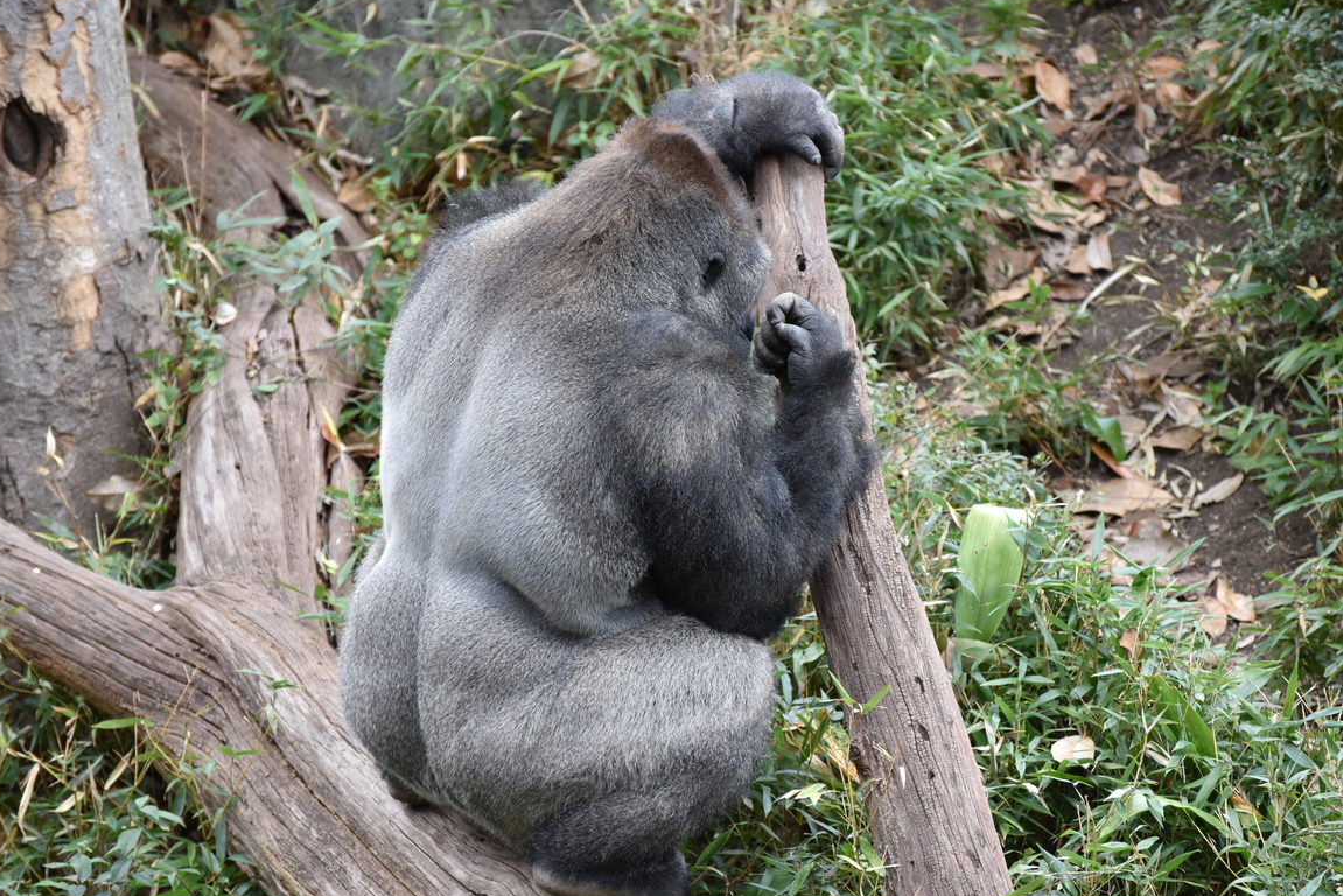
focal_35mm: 189
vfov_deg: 7.3
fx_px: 7052
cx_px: 709
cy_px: 492
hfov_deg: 10.9
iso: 1250
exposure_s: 1/400
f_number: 5
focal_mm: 170
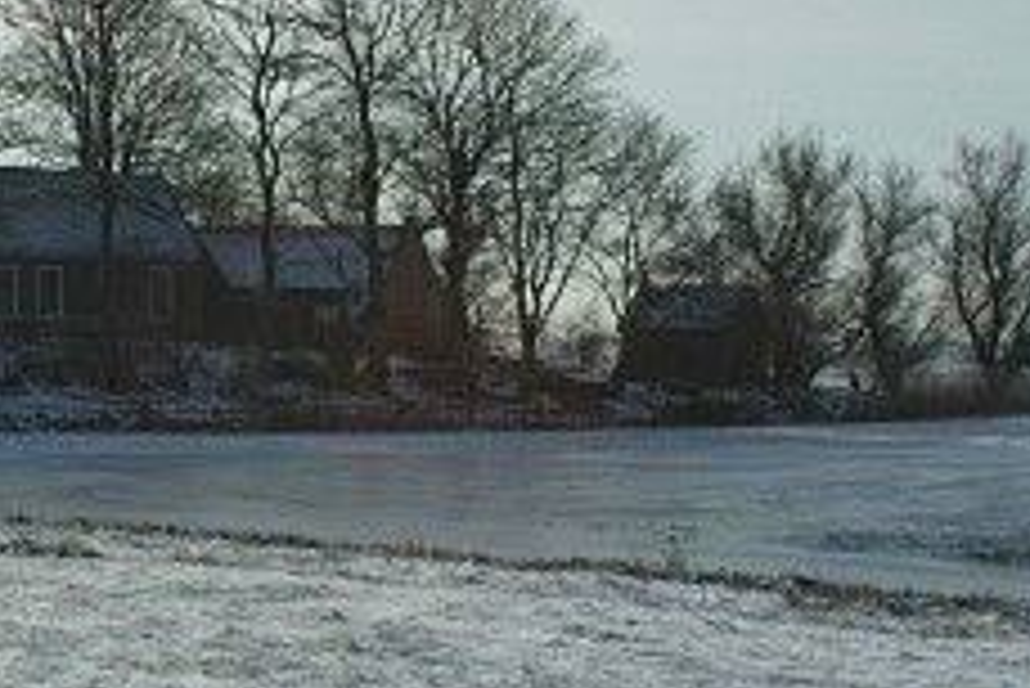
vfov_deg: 13.1
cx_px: 139
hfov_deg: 19.3
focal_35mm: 104
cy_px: 153
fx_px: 2977
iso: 400
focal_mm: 35
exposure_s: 1/500
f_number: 13
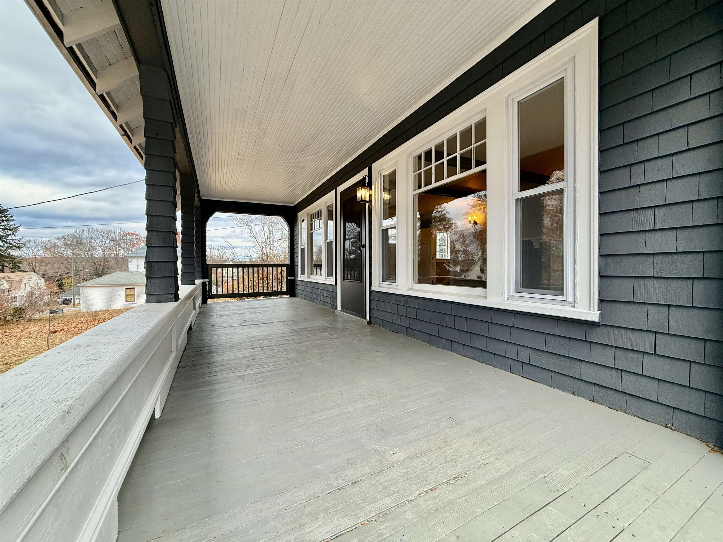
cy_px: 271
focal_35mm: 14
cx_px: 362
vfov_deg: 85.7
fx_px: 292
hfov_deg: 102.1
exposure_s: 1/100
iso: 80
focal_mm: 2.22
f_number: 2.2
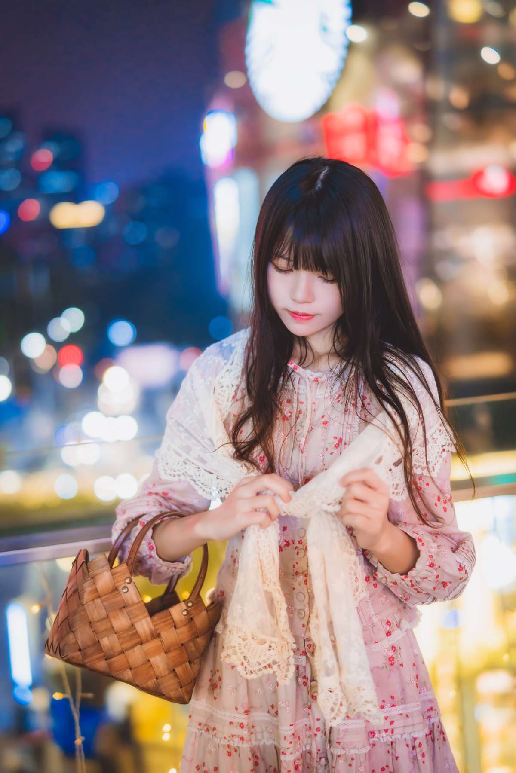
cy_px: 386
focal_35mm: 50
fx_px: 1075
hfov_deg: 27.0
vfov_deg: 39.6
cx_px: 258
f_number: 1.4
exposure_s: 1/100
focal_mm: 50
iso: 1600
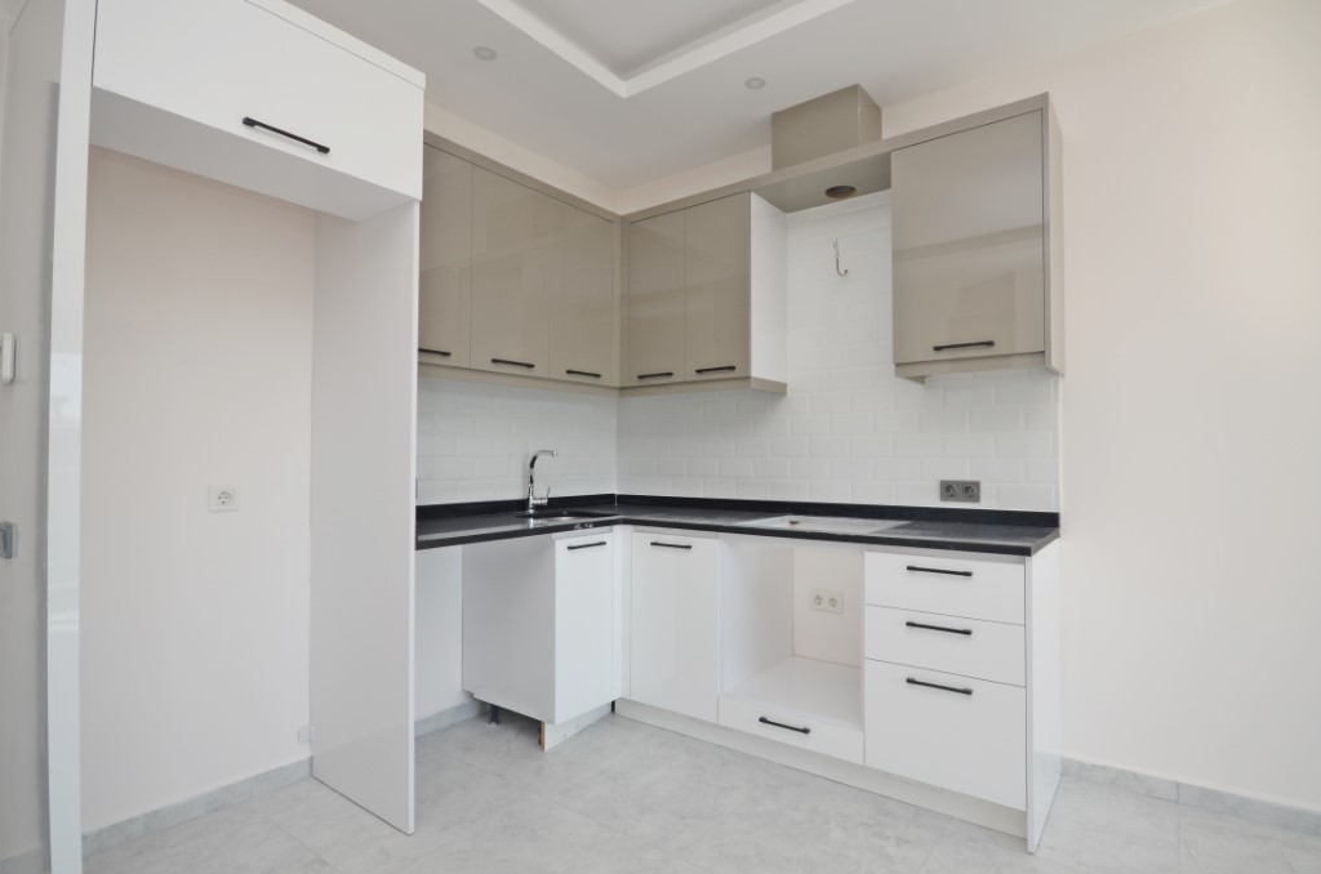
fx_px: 622
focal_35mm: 17
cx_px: 719
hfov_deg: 93.2
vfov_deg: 70.2
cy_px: 433
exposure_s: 1/125
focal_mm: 10
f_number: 5.6
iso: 140
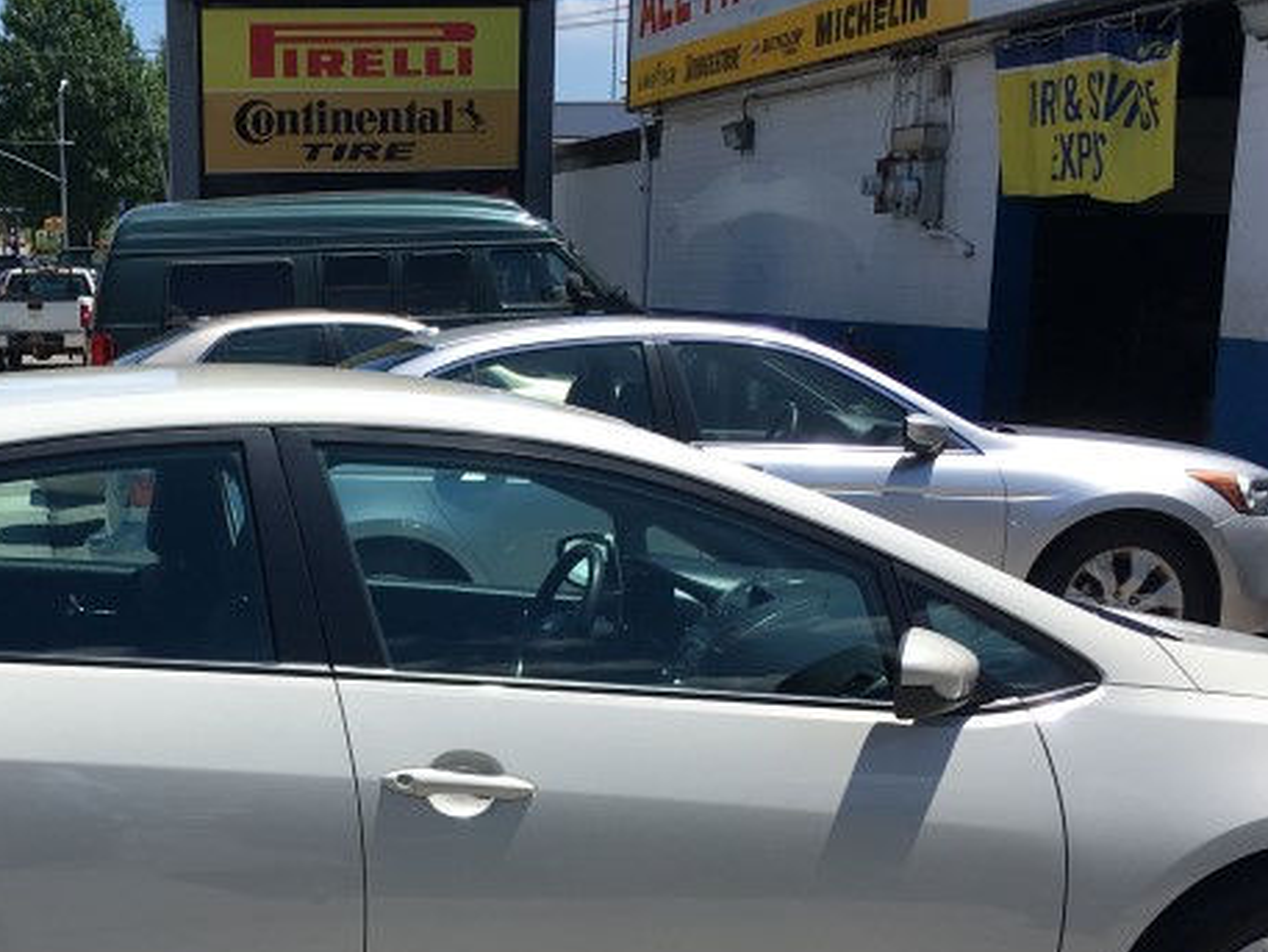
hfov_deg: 29.1
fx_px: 2382
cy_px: 816
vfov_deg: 22.2
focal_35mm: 65
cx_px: 252
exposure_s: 1/1538
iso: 25
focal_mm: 4.15
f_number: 2.2
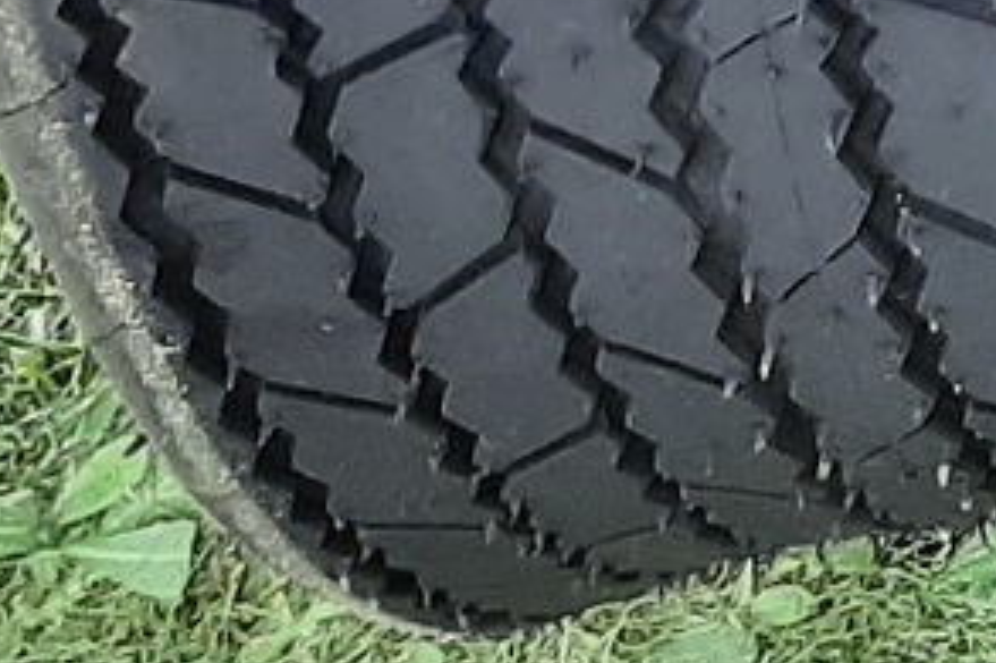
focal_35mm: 186
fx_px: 5143
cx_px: 2176
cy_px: -1210
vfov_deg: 6.8
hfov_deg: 10.0
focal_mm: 3.93
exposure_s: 1/255
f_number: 1.7
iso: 40
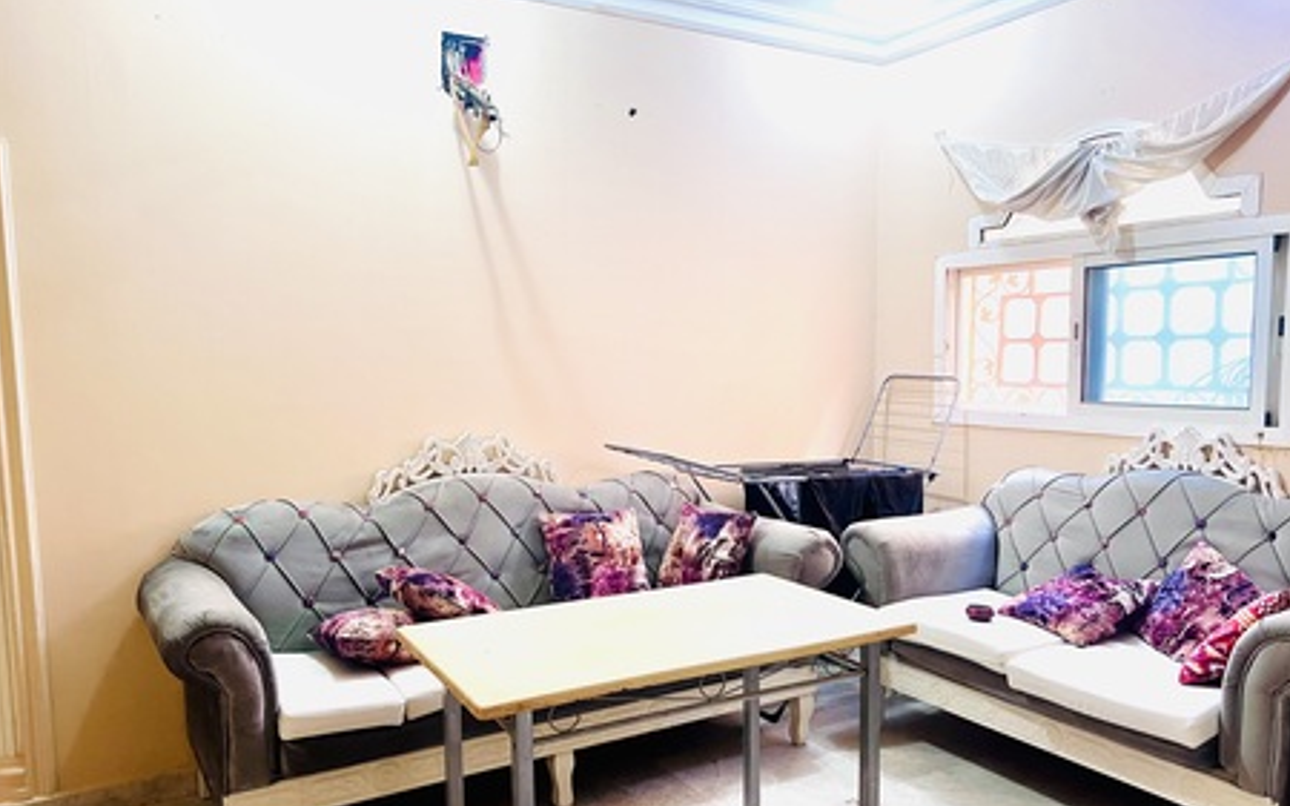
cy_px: 457
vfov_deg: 44.4
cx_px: 649
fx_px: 984
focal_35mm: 28
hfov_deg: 66.5
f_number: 1.5
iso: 125
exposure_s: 1/60
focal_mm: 5.7
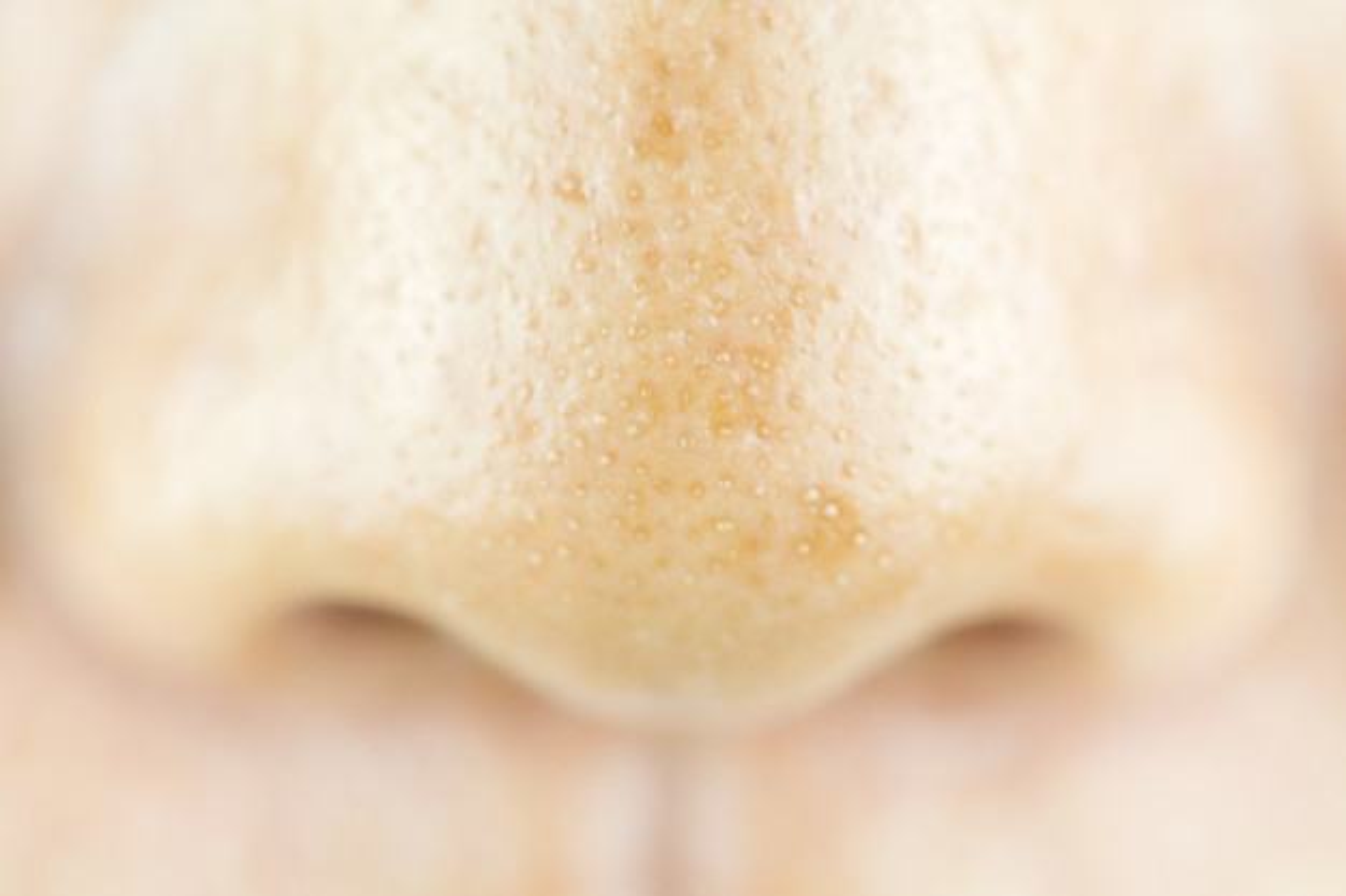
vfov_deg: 8.7
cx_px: 673
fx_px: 5887
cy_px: 448
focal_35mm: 158
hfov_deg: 13.0
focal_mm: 105
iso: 250
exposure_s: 1/20
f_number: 8
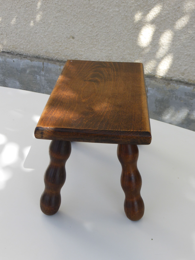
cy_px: 130
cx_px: 98
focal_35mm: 49
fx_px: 368
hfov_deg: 29.7
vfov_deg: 38.9
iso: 125
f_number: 4.2
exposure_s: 1/250
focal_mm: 8.5
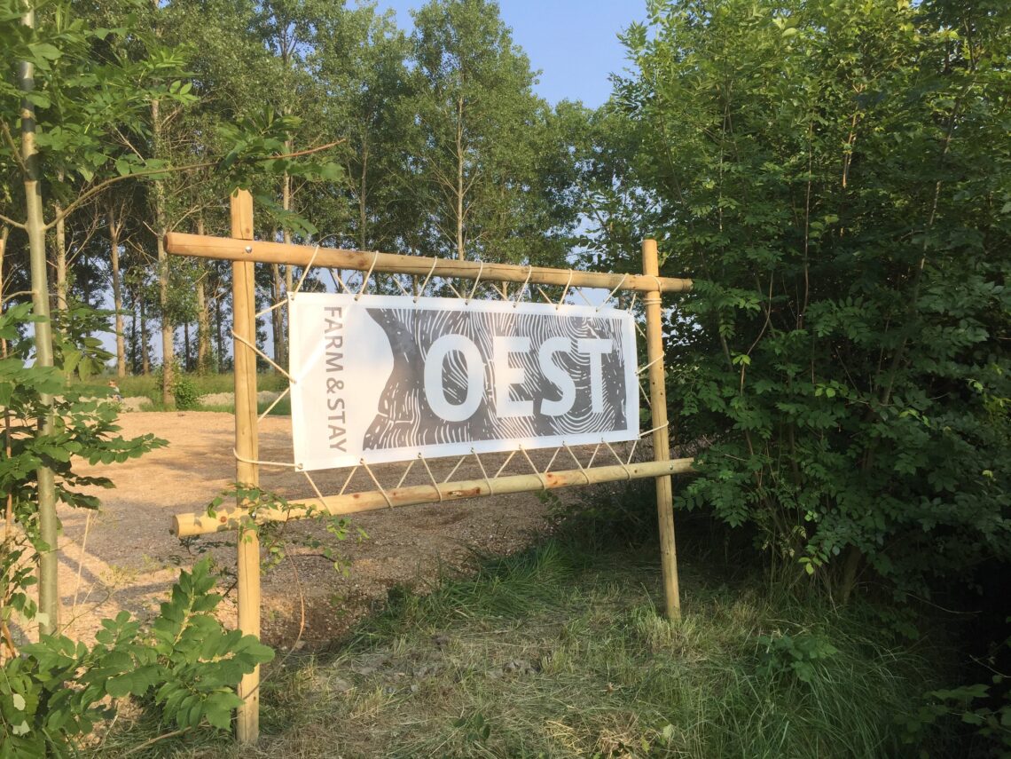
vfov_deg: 48.2
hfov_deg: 61.7
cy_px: 380
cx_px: 506
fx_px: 847
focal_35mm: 29
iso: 32
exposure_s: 1/942
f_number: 2.2
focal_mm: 4.15
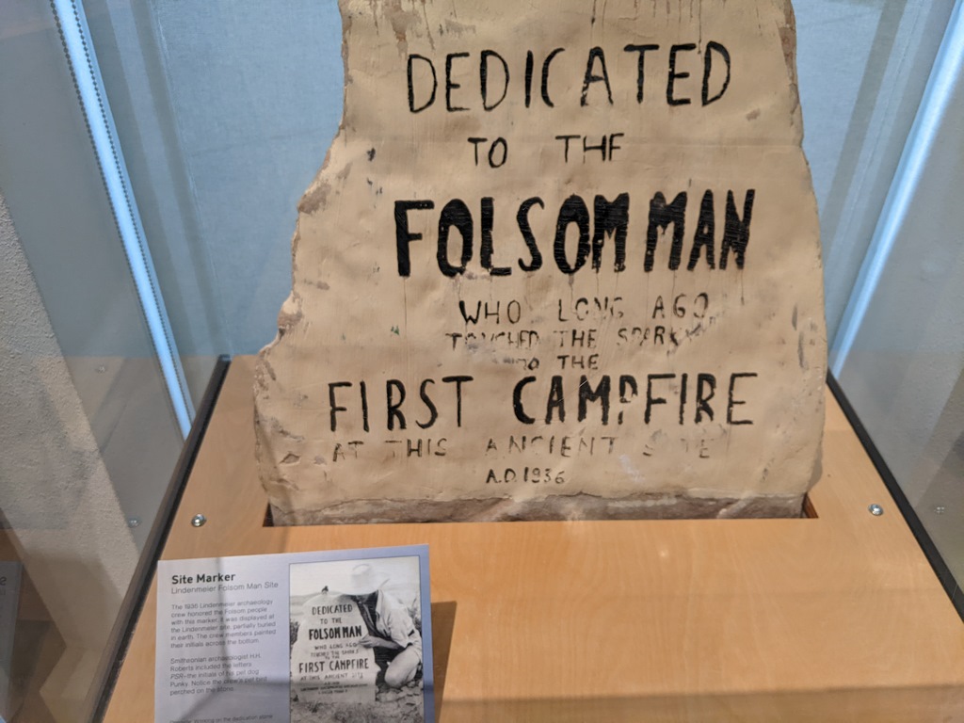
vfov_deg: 51.4
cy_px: 362
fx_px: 752
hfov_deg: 65.3
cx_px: 482
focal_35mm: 27
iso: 128
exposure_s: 1/59.9
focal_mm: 4.44
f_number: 1.8
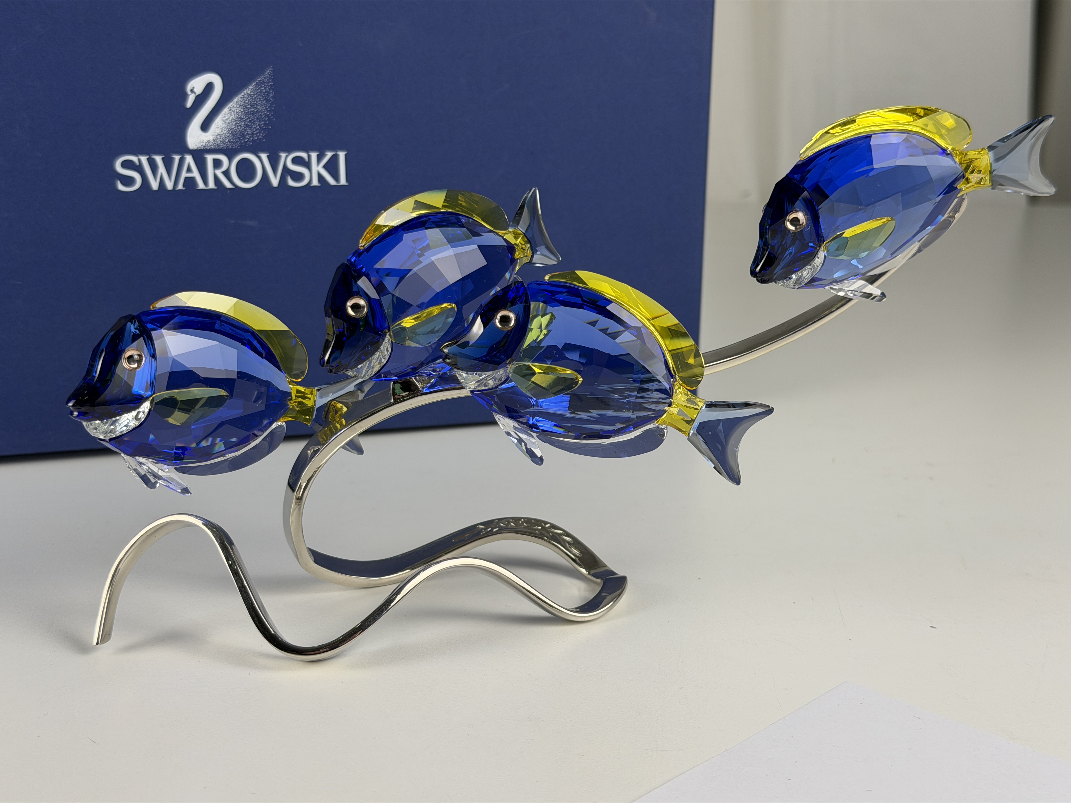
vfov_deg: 30.3
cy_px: 402
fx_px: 1485
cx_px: 536
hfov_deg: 39.7
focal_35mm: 48
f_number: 1.78
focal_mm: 6.76
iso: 50
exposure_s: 1/140
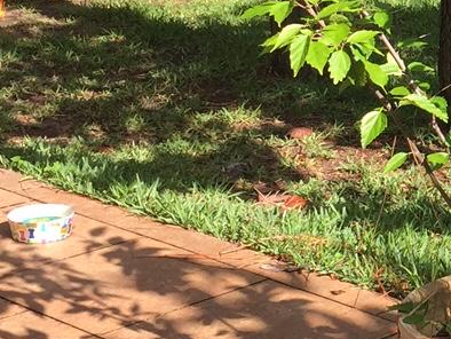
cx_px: 659
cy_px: 76
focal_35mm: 120
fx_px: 1564
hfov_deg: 15.3
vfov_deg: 12.3
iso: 32
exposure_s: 1/557
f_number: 2.2
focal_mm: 4.15
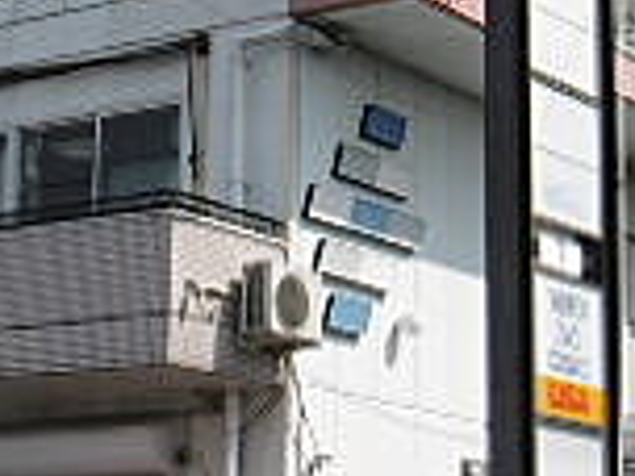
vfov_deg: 12.5
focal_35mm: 118
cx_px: 313
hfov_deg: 16.7
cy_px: 50
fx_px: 2165
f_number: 8.4
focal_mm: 5
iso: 100
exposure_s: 1/200
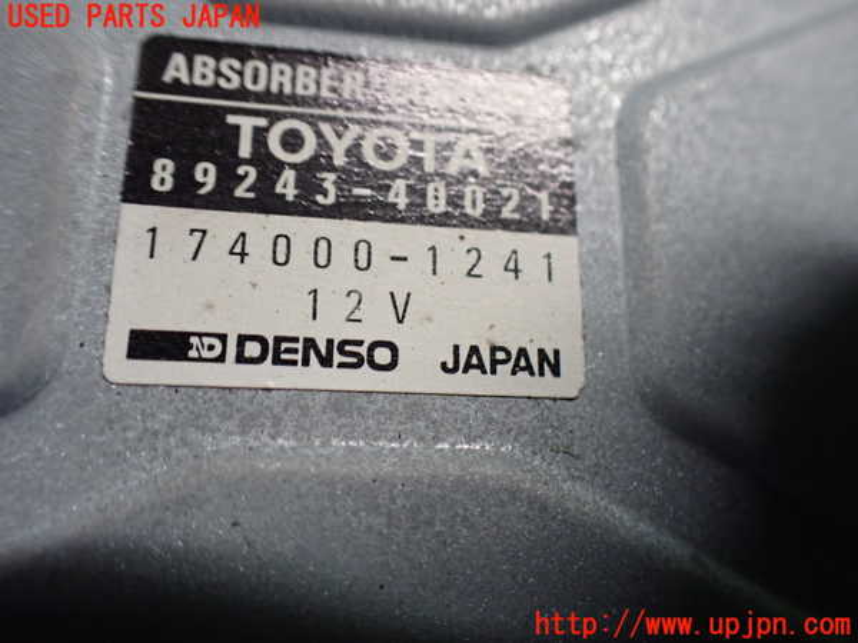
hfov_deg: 60.0
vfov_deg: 46.8
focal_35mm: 30
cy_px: 322
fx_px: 744
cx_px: 429
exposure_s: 1/80
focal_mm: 5.4
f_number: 2.3
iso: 800
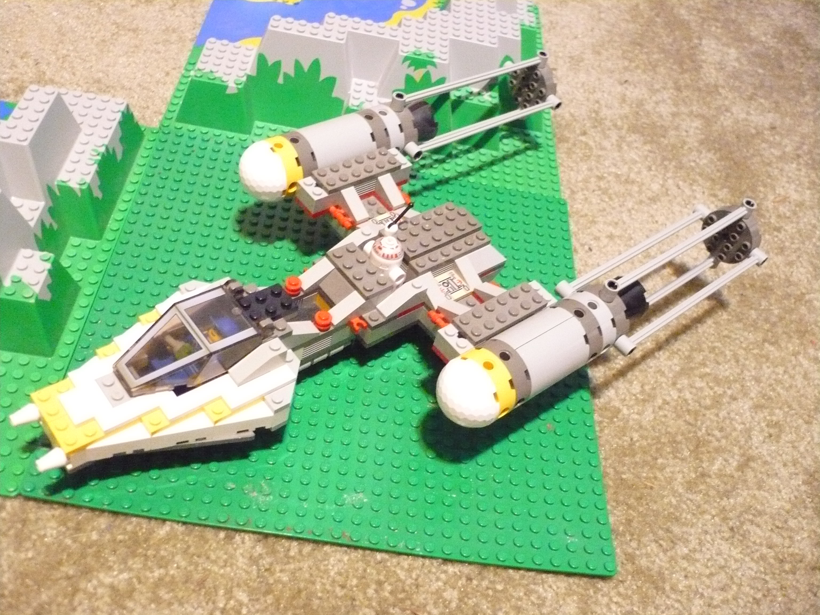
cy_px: 308
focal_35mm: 35
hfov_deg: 52.6
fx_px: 829
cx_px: 410
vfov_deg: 40.7
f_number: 2.8
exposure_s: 1/6
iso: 800
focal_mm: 5.8
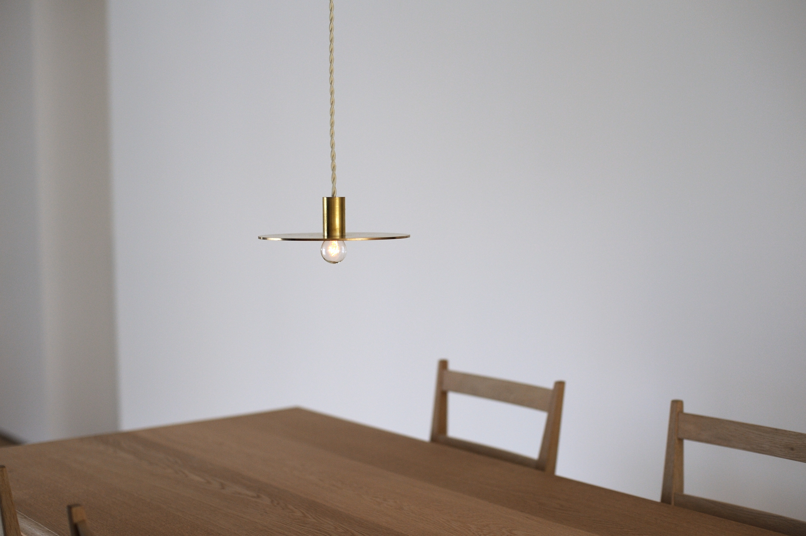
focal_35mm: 50
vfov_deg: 27.0
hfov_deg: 39.6
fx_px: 1119
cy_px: 268
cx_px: 403
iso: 500
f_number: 2.5
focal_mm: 50
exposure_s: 1/2000
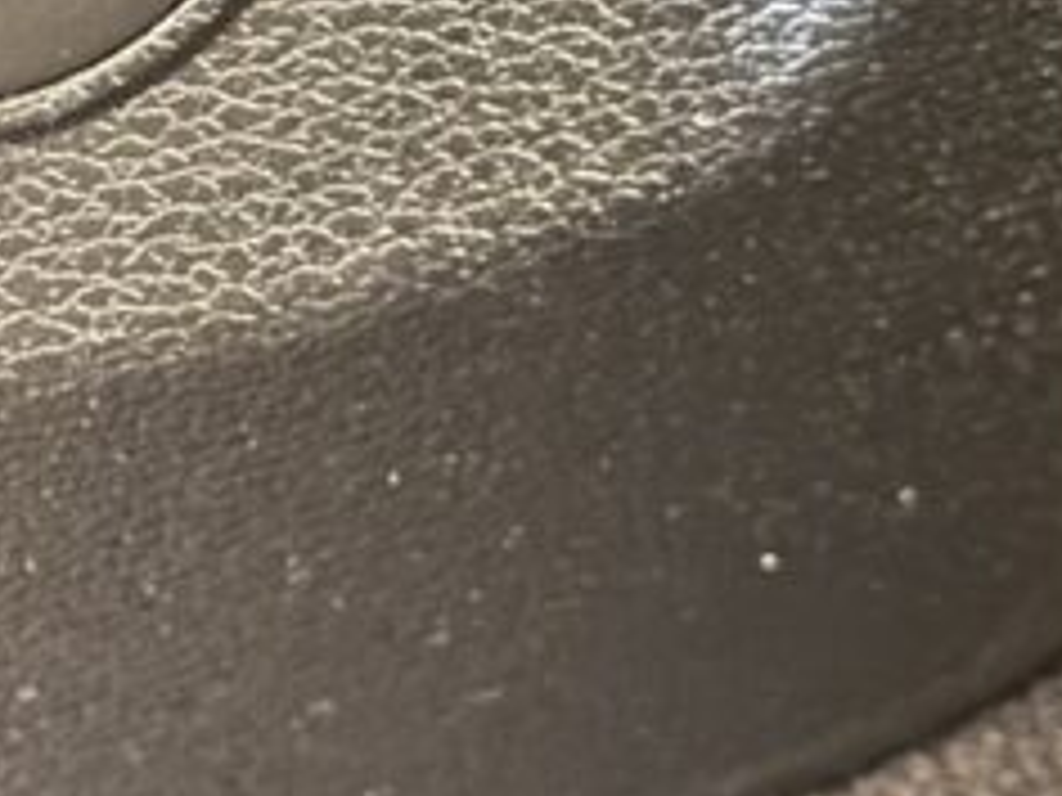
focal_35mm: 208
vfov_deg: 7.1
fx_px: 6381
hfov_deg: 9.4
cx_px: -32
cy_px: -130
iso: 500
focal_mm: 6.76
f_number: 1.78
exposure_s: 1/2
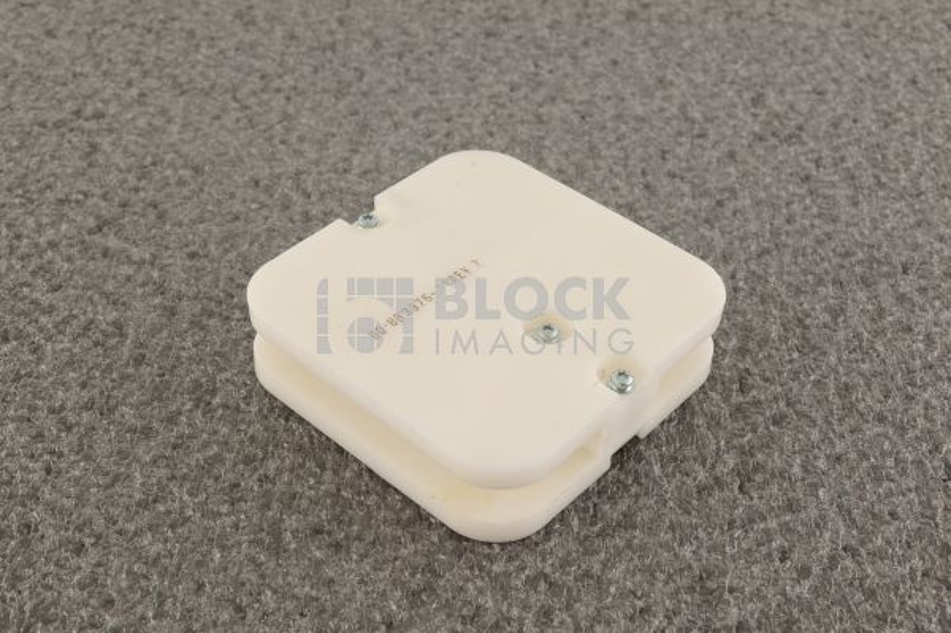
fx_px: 1320
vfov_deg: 26.9
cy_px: 316
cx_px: 476
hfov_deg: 39.6
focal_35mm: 50
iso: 1600
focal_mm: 50
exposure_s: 1/125
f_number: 13
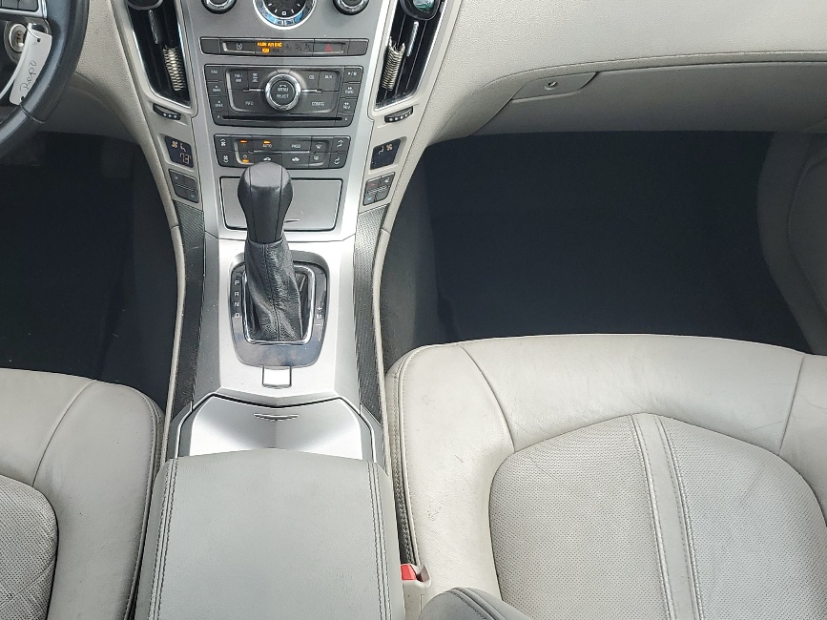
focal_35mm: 48
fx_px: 1147
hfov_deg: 39.1
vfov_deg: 30.3
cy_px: 313
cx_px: 258
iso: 50
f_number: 1.5
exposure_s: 1/385
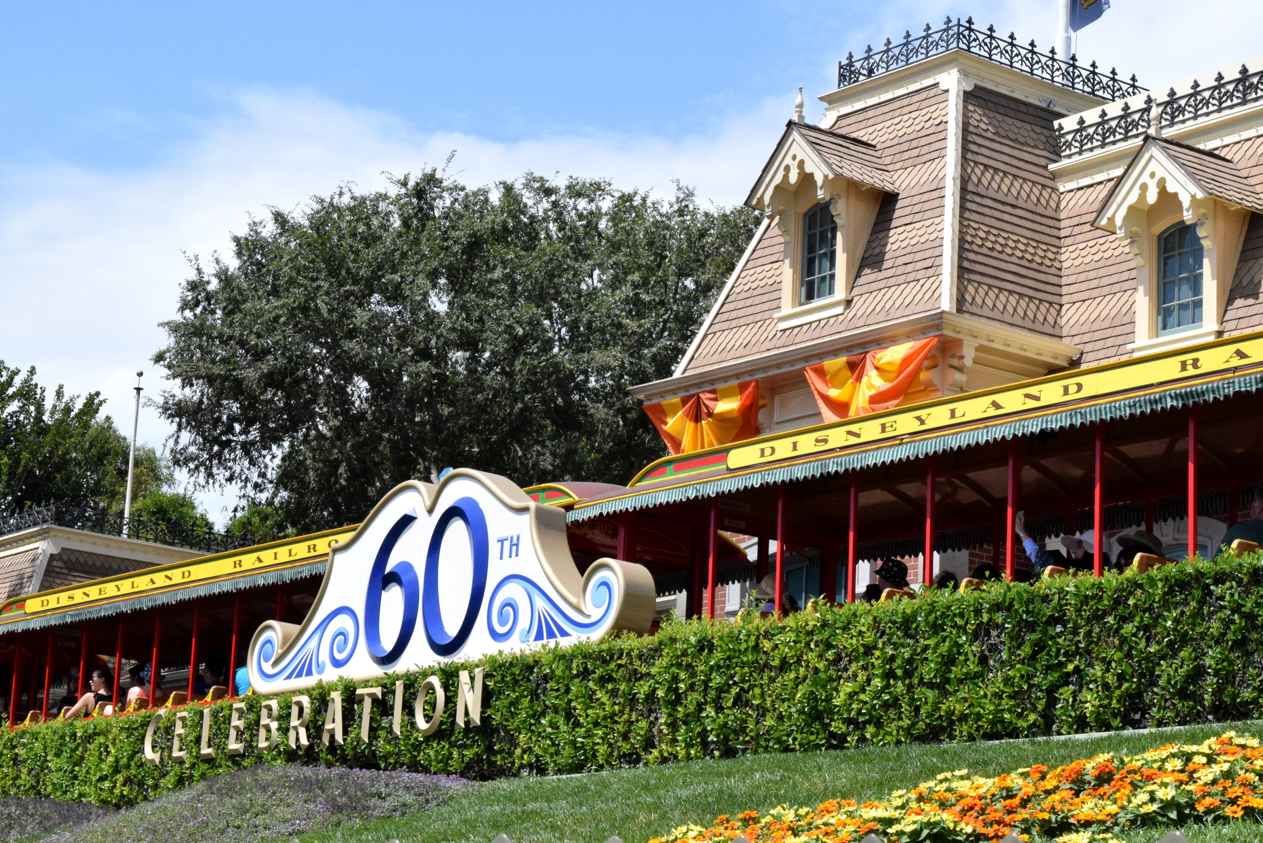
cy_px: 422
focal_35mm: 82
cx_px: 632
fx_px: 2895
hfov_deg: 24.6
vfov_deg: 16.6
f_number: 18
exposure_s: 1/1250
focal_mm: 55
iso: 3200
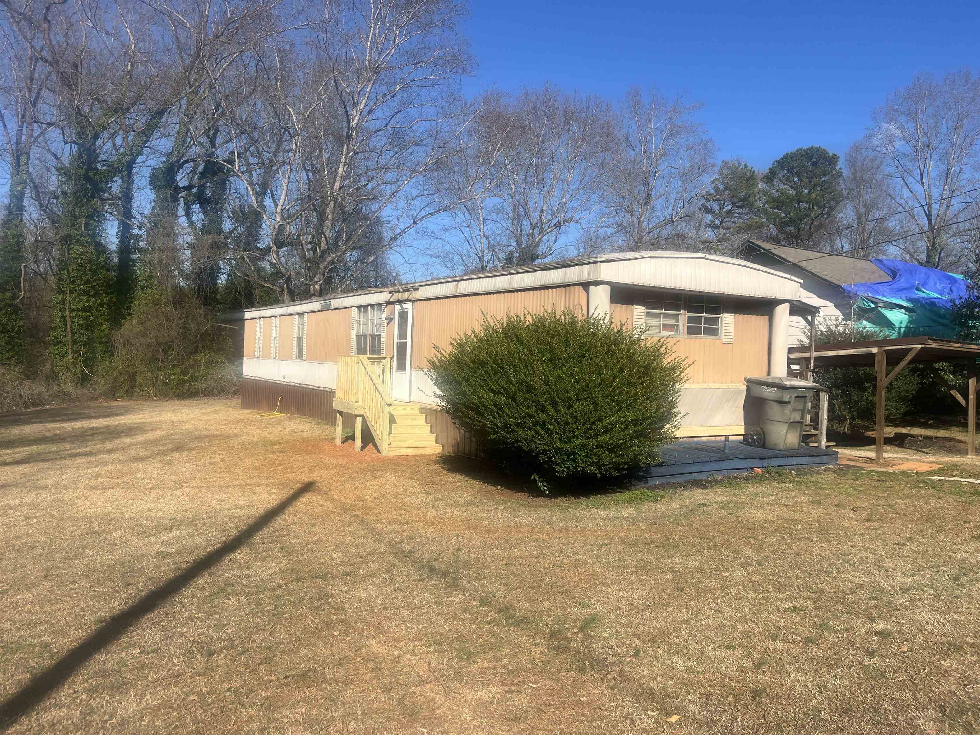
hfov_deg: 67.3
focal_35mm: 26
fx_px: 736
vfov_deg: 53.1
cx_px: 490
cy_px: 368
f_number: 1.6
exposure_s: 1/3521
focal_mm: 5.1
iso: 50
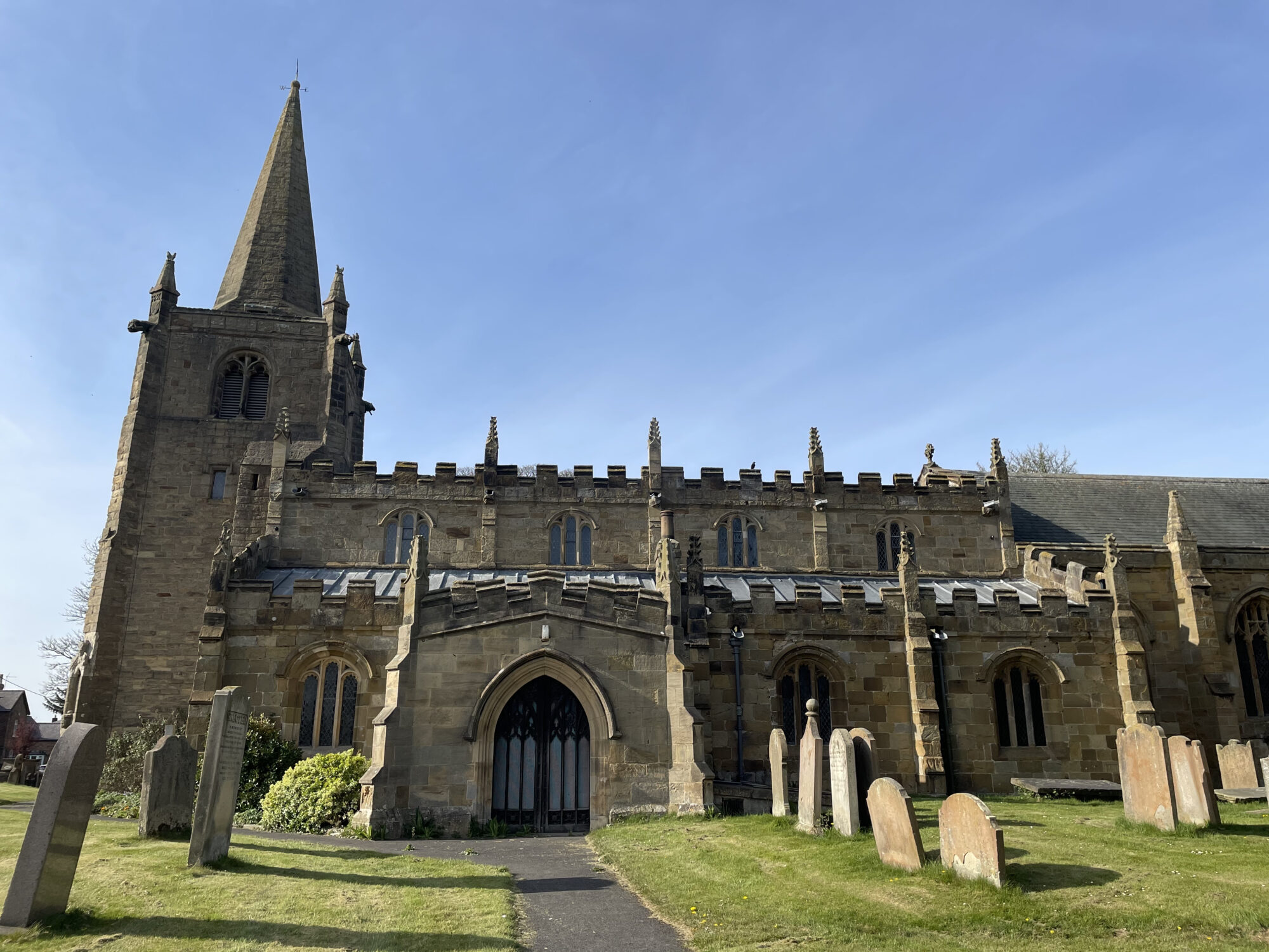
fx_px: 953
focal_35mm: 26
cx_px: 634
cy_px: 476
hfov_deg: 67.3
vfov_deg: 53.1
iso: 32
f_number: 1.6
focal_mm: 4.2
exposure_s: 1/3040
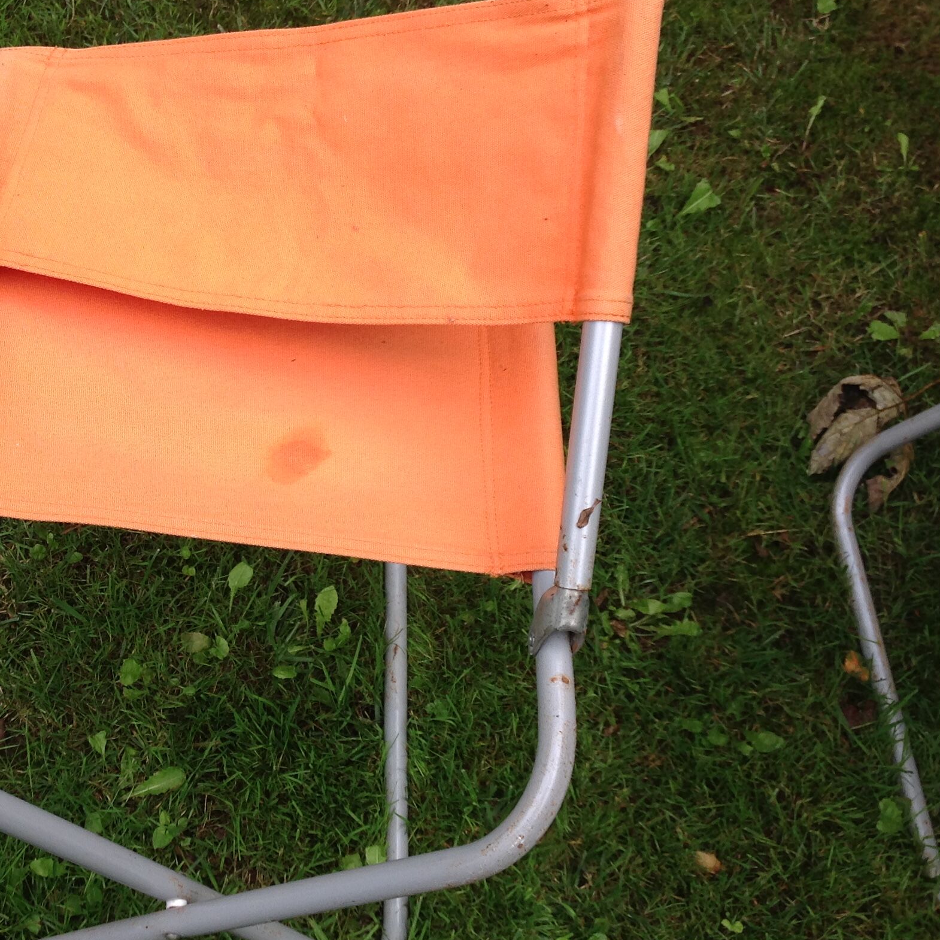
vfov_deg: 33.4
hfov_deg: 33.0
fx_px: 1567
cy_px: 487
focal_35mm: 51
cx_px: 278
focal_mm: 4.28
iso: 50
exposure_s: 1/312
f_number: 2.4
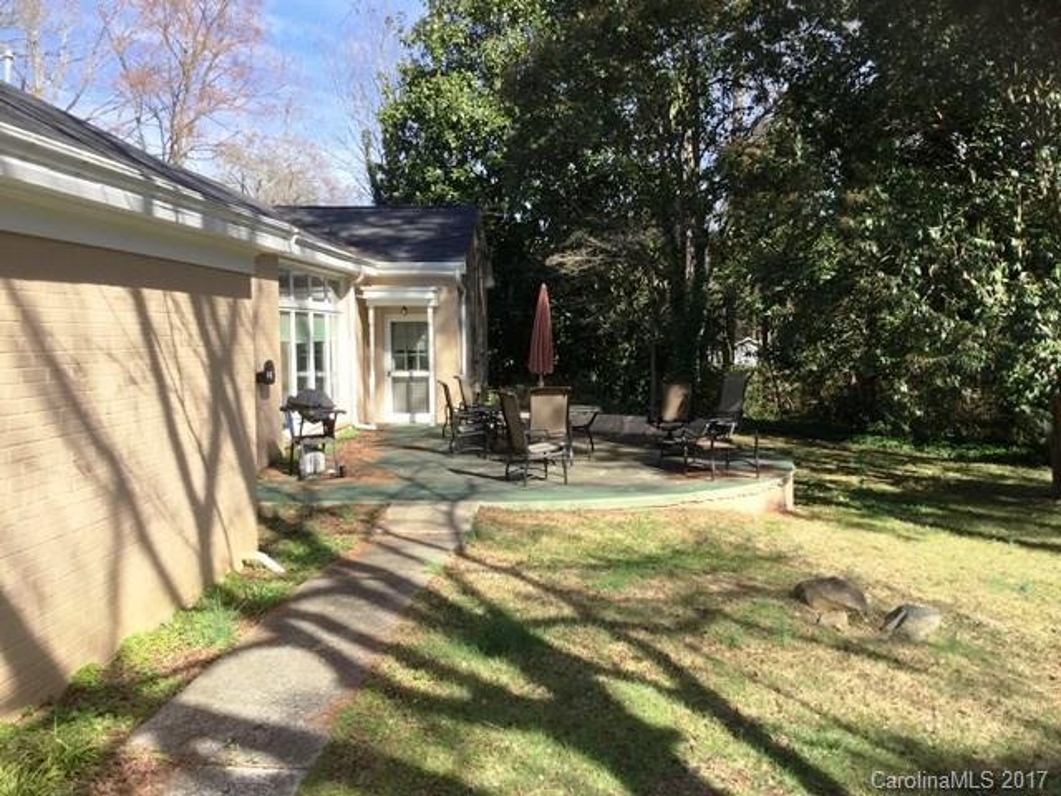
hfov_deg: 58.4
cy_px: 398
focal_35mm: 31
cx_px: 530
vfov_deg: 45.4
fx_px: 950
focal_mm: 3.3
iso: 25
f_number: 2.4
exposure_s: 1/586
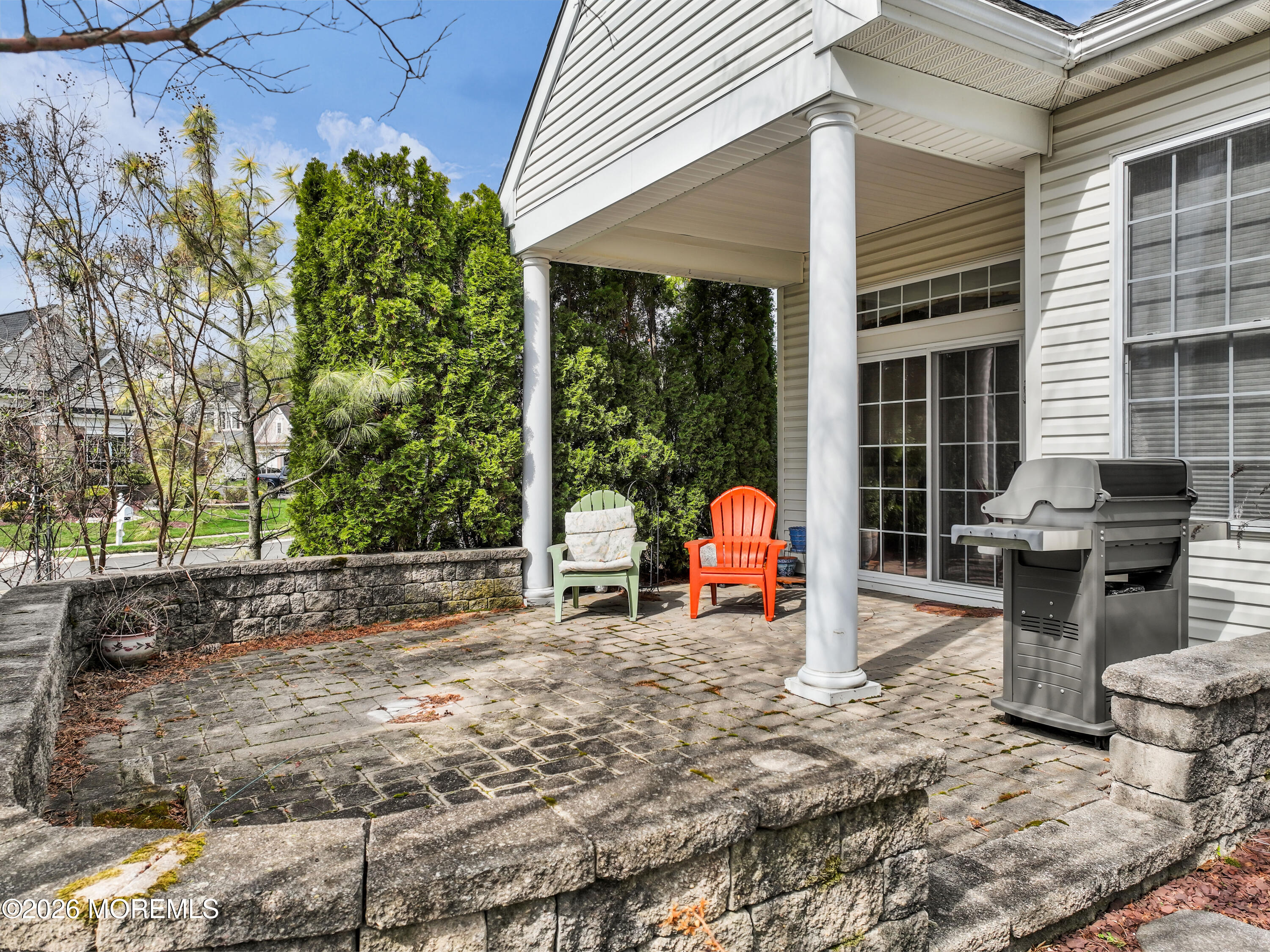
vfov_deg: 56.8
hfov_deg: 71.6
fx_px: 880
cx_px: 635
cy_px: 476
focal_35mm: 24
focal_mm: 12.29
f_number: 2.8
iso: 150
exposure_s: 1/2000
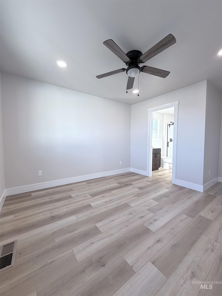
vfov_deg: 102.1
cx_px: 111
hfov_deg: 85.7
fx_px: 120
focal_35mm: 14
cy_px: 148
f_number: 2.2
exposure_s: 1/120
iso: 100
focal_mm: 2.22
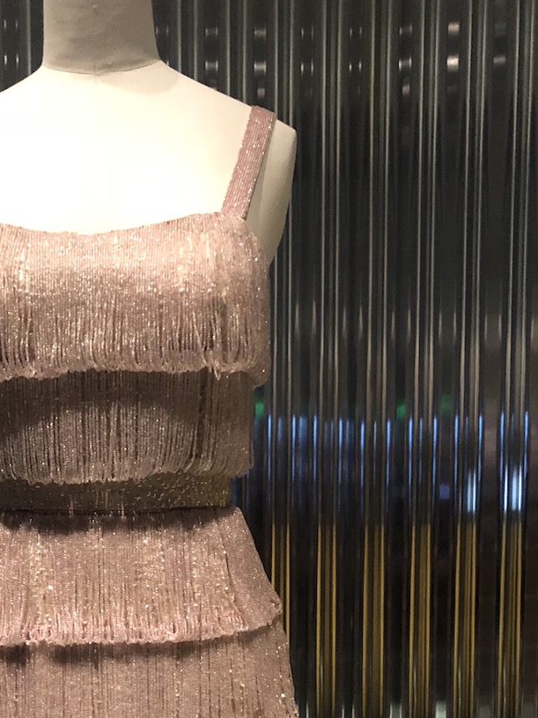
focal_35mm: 55
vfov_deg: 33.2
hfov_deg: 26.2
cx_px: 124
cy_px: 637
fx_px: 1140
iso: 100
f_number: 1.8
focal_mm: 3.99
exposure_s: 1/5
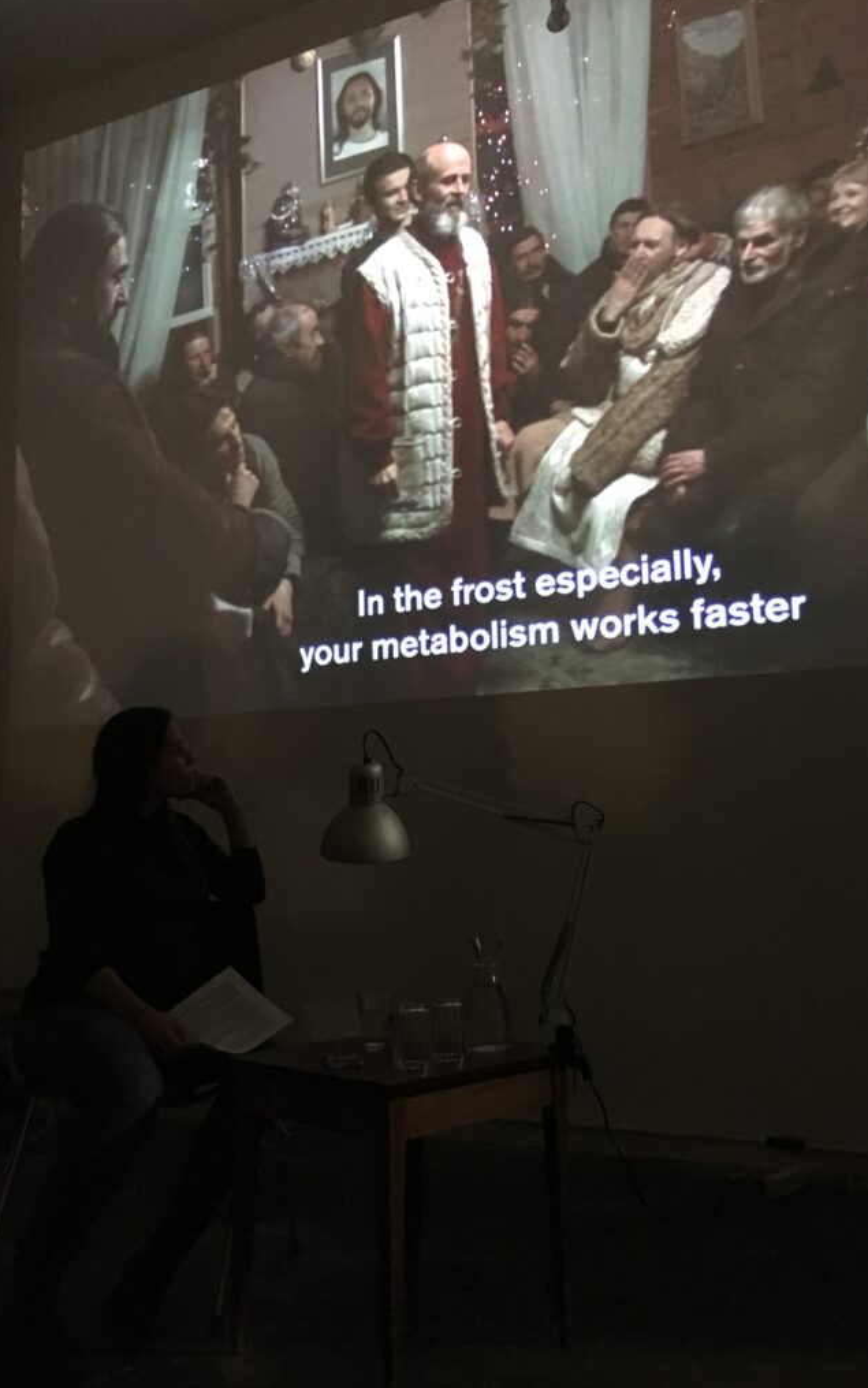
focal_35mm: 31
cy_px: 692
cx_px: 517
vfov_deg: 61.2
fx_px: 1172
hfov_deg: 40.5
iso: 640
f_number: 2.2
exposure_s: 1/17
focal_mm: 4.15
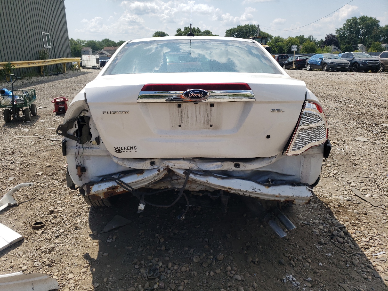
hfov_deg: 67.3
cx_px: 194
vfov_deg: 53.1
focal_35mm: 26
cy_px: 146
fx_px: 291
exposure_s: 1/3333
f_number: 1.5
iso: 50
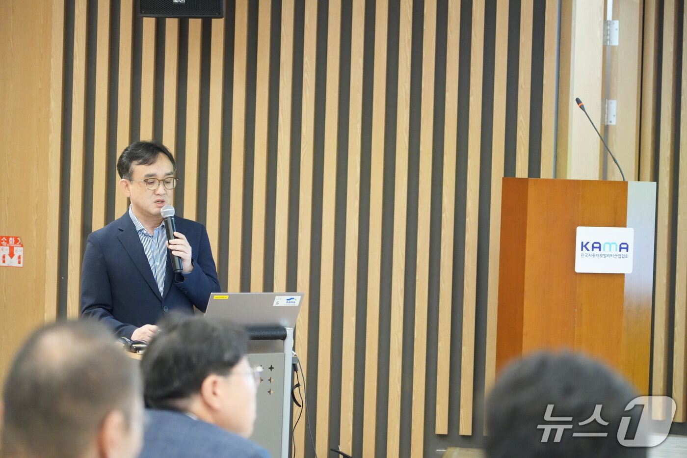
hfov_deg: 19.5
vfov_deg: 13.0
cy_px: 229
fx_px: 2003
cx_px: 344
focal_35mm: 105
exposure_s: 1/125
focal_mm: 105
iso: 10000
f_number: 4
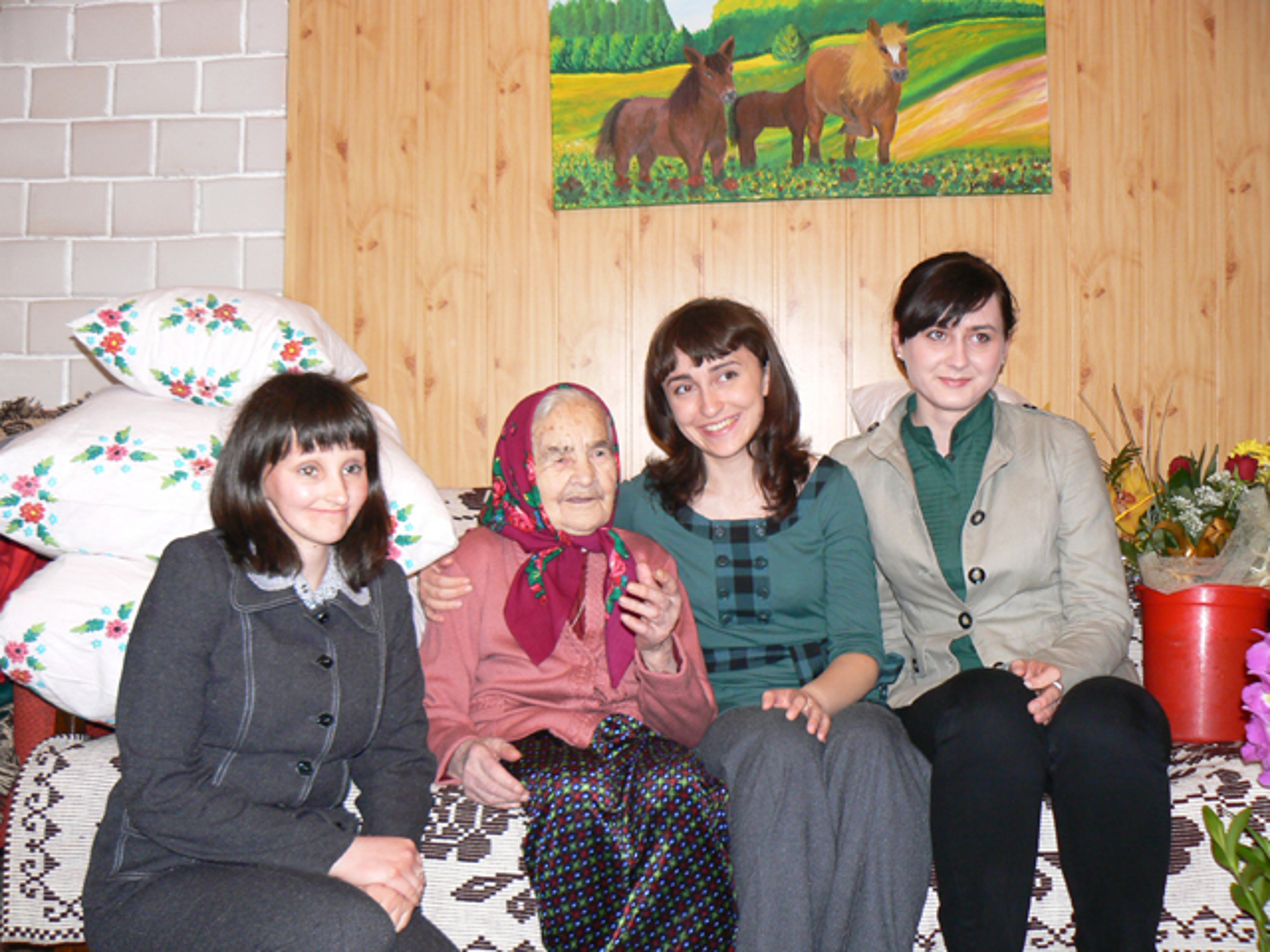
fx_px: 1321
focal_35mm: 36
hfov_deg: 51.4
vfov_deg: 39.7
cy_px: 476
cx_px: 635
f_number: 2.8
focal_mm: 6
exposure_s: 1/30
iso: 125
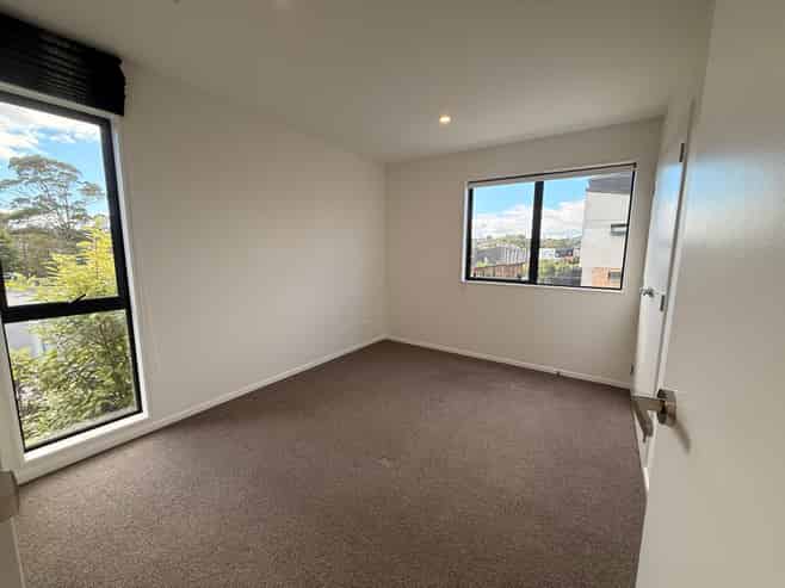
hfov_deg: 102.1
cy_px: 294
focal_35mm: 14
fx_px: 317
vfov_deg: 85.6
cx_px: 392
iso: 64
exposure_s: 1/266
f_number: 2.2
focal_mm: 2.22
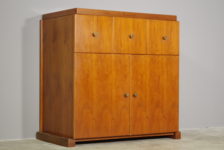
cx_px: 112
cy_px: 75
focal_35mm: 75
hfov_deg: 27.0
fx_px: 467
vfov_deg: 18.2
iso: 3200
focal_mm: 50
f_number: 2.8
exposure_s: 1/100
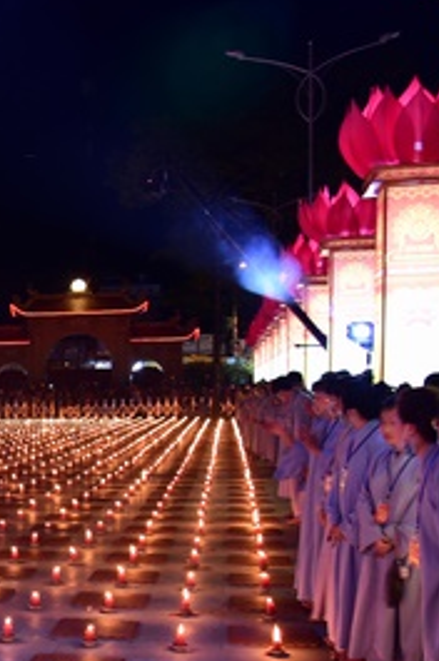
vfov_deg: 33.2
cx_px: -167
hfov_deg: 20.5
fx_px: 1082
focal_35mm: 59
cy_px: 511
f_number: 4
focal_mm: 24
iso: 1000
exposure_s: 1/20
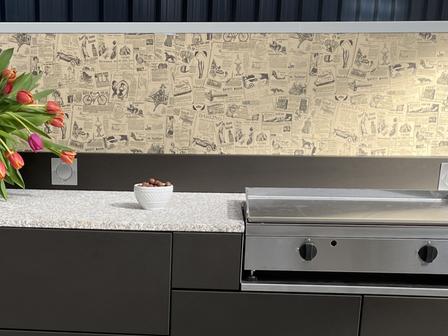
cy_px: 348
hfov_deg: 29.9
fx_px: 828
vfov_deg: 21.9
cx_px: 125
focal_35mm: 64
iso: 50
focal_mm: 5.1
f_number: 1.6
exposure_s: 1/212
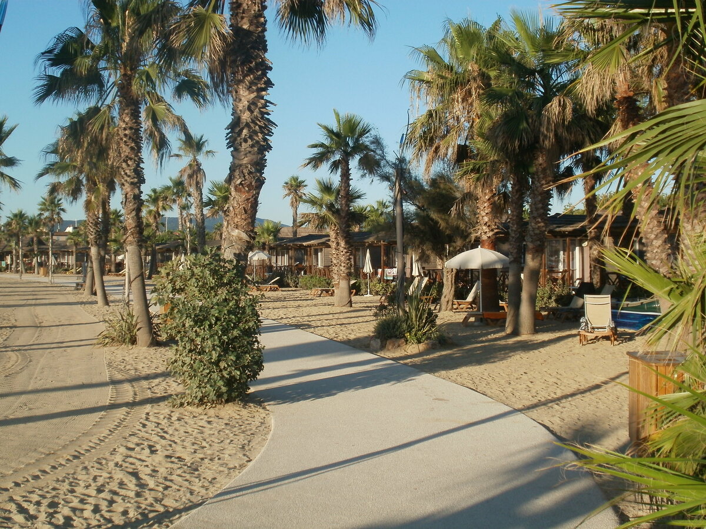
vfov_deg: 32.9
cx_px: 353
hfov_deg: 42.9
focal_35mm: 44
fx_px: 897
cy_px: 264
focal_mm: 7.7
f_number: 4
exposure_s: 1/640
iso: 100
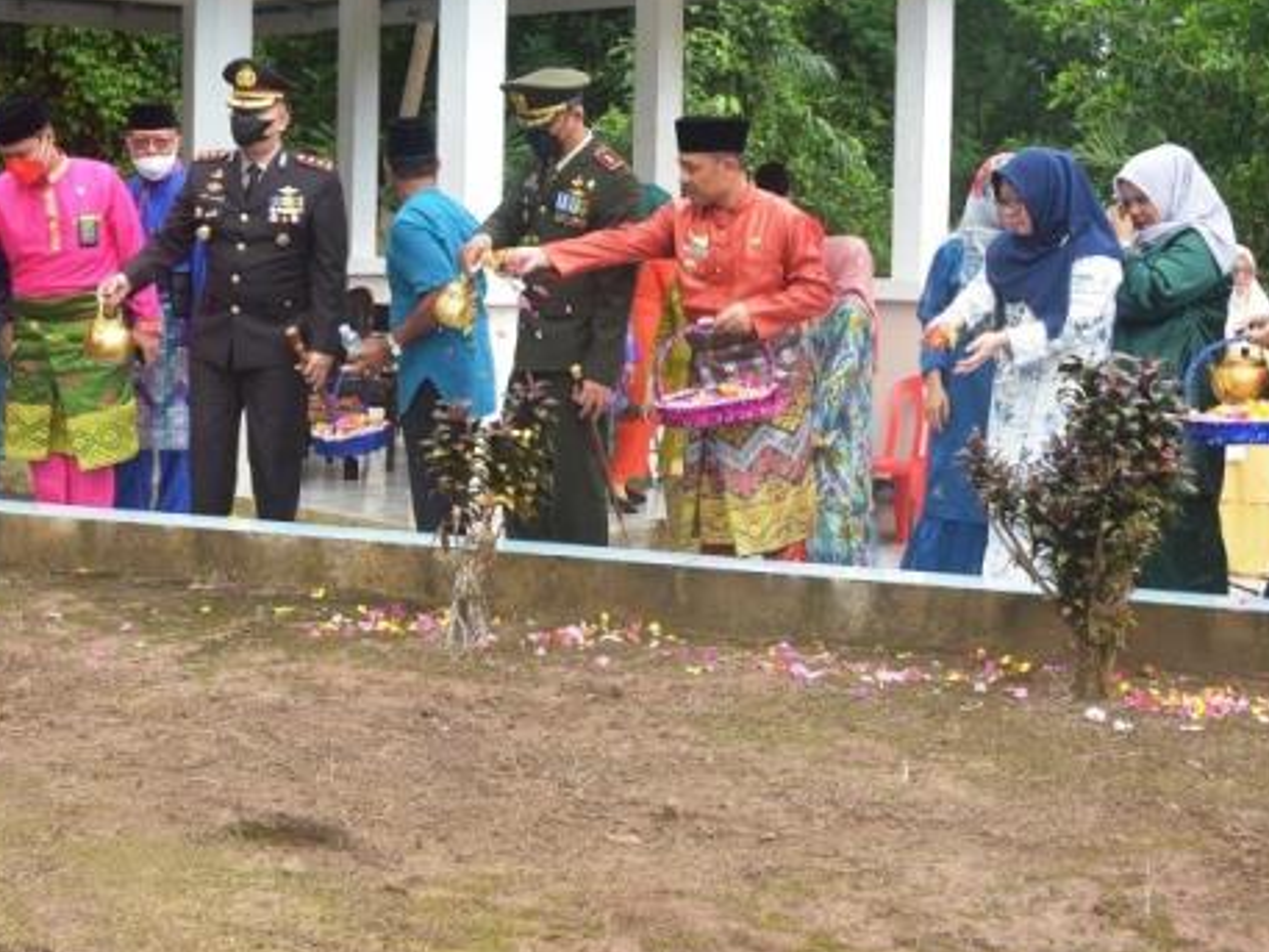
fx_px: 2310
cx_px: 583
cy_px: 318
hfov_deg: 30.7
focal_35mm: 63
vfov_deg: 23.2
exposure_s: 1/200
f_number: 5.6
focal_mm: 26
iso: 320
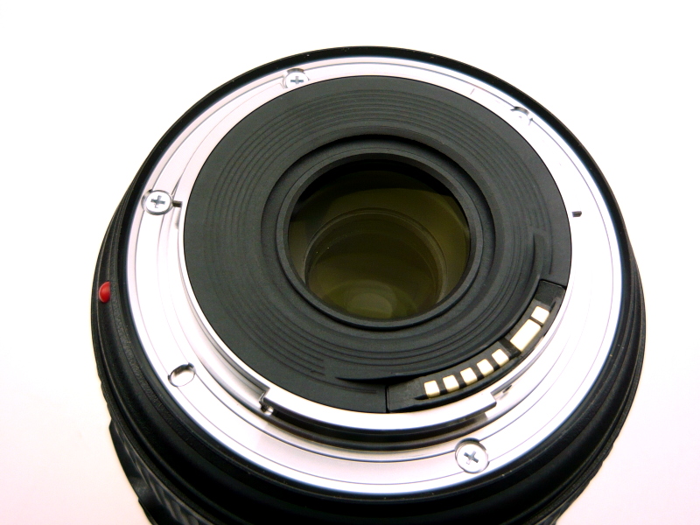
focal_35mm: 49
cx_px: 350
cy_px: 262
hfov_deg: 38.9
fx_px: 991
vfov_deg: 29.7
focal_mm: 5.5
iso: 100
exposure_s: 1/125
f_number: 2.8
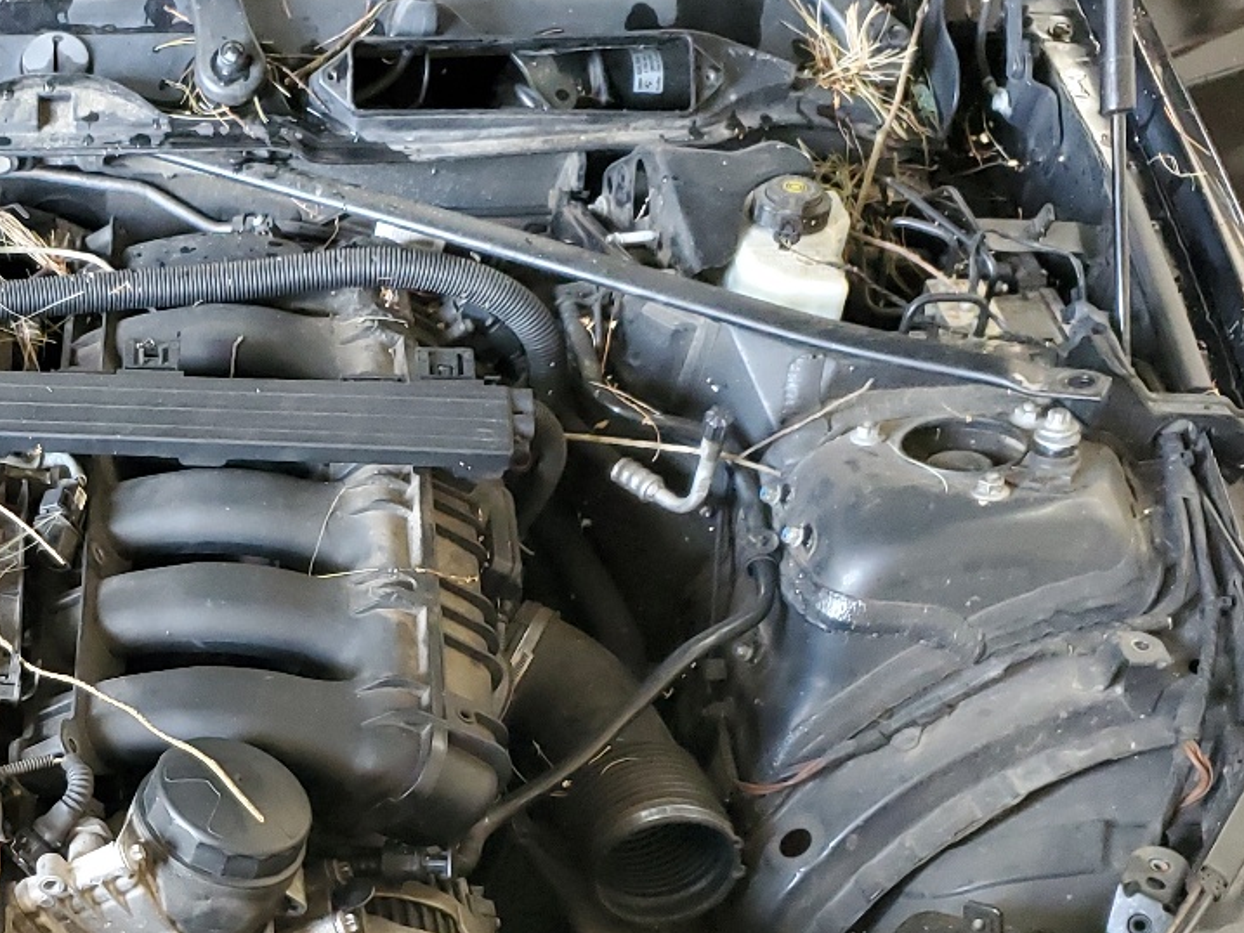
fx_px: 2085
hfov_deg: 31.5
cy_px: 782
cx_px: 106
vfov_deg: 24.7
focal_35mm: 58
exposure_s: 1/60.2
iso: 315
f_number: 1.5
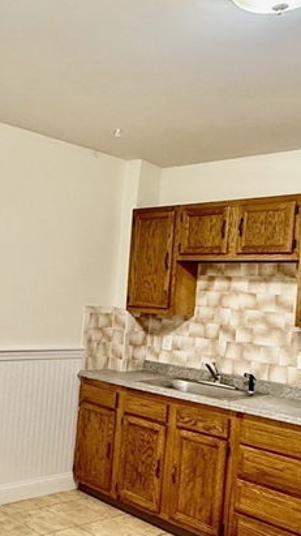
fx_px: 540
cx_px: -57
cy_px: 305
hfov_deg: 27.5
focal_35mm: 38
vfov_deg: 52.6
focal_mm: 2.22
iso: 250
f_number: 2.2
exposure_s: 1/60
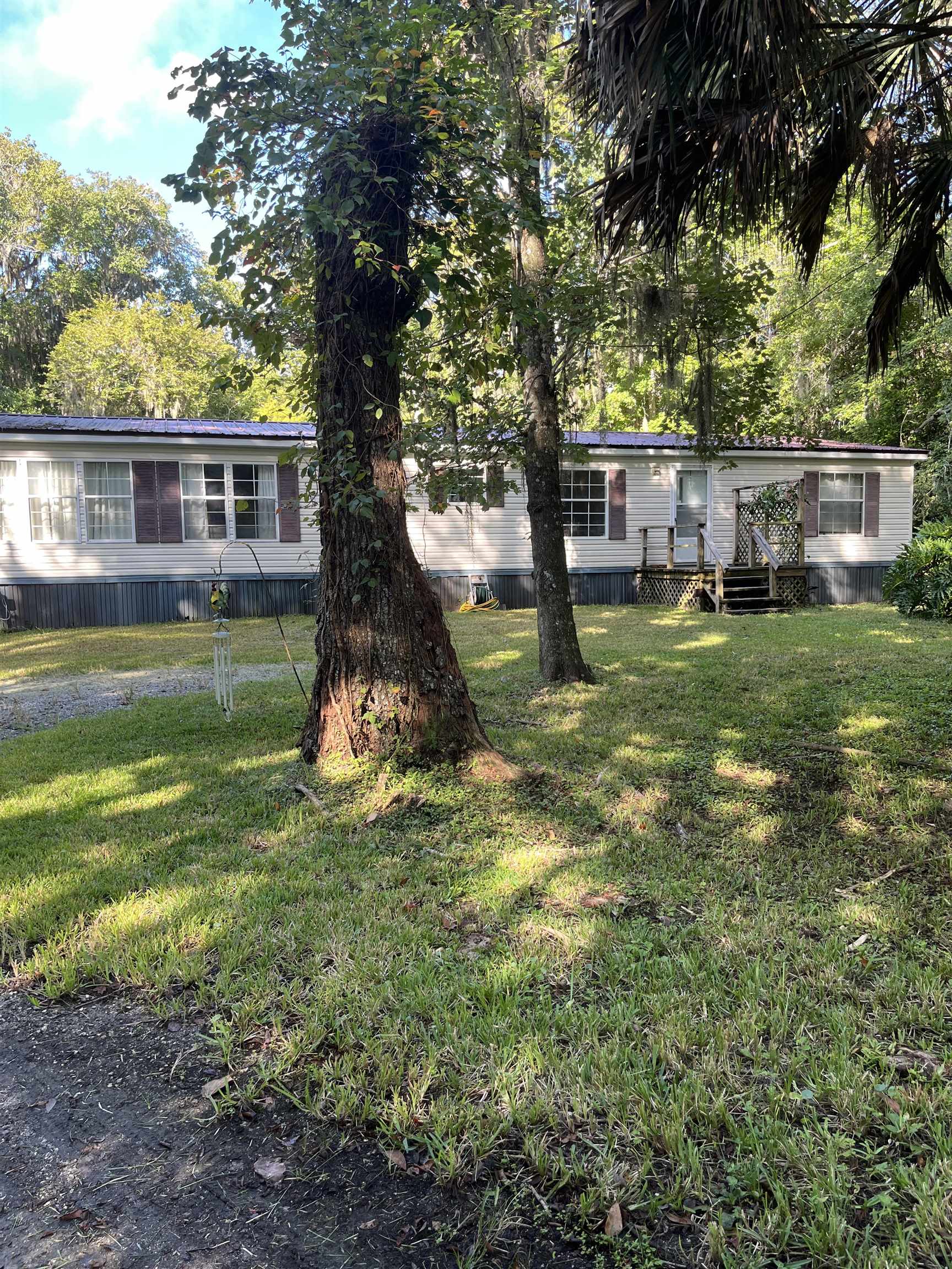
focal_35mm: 26
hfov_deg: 53.1
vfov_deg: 67.3
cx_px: 476
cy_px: 634
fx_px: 953
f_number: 1.6
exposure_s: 1/129
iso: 40
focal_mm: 5.1
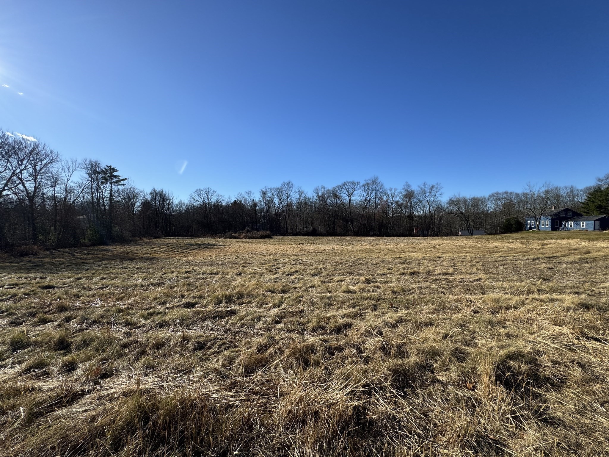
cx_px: 304
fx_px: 246
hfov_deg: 102.1
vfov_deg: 85.7
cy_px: 228
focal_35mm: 14
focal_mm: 2.22
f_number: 2.2
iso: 50
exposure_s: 1/1748
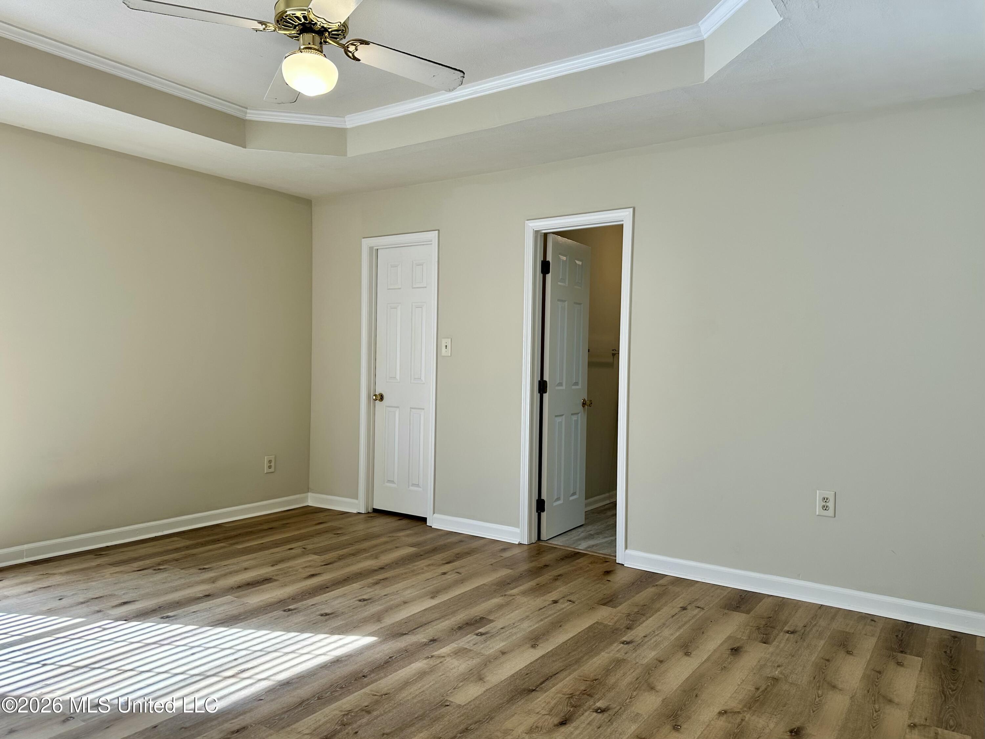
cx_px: 492
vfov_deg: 56.8
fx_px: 683
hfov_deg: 71.6
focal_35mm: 24
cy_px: 370
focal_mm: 6.86
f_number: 1.78
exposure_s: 1/156
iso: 100
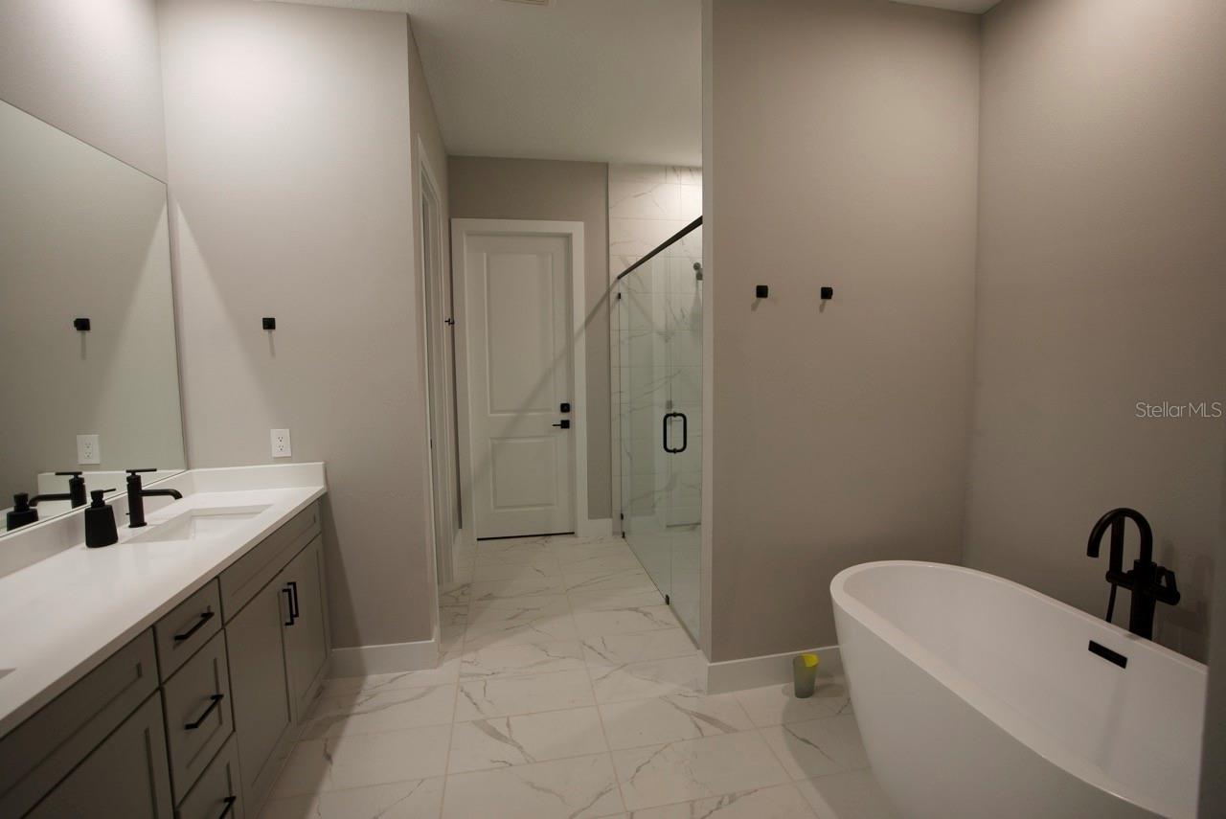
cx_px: 613
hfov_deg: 96.7
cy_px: 410
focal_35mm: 16
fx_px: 545
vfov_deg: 73.8
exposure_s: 1/80
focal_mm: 16
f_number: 3.5
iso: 800
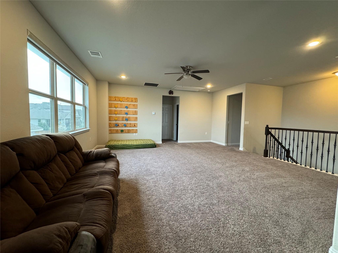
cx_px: 169
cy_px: 126
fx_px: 137
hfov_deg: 102.1
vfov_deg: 85.7
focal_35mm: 14
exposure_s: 1/60
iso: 320
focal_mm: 2.22
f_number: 2.2
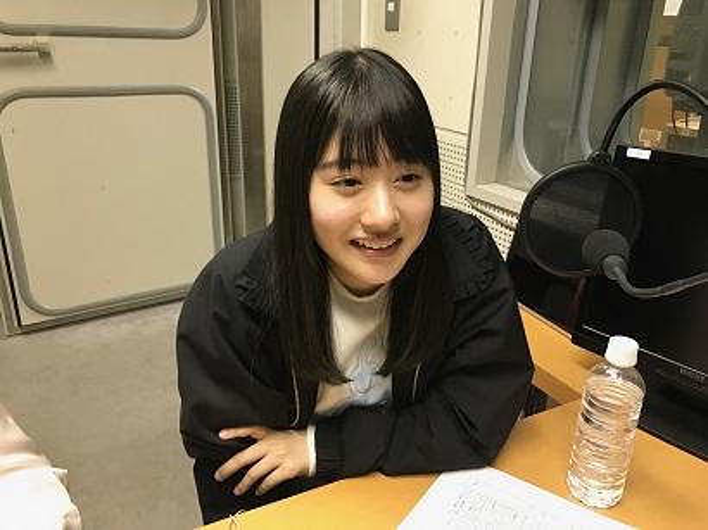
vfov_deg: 49.7
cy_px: 265
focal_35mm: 28
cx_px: 354
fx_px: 572
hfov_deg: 63.5
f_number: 1.8
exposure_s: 1/17
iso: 64
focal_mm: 3.99
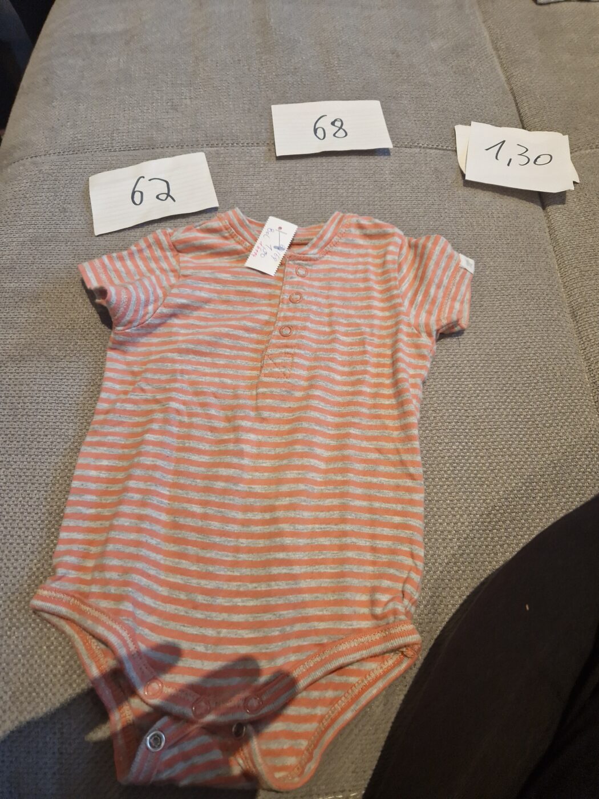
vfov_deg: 73.9
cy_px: 400
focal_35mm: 23
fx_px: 531
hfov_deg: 58.9
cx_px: 300
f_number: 1.8
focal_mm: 5.4
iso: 50
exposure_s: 1/100
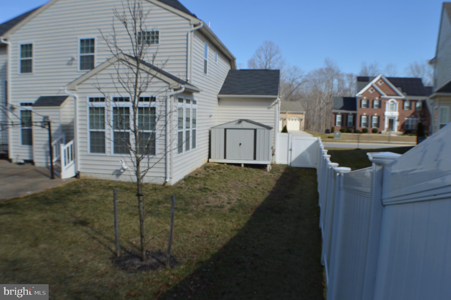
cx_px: 226
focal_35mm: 36
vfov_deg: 36.8
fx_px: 451
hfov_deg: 53.2
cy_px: 150
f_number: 8
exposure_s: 1/250
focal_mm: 24
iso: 100
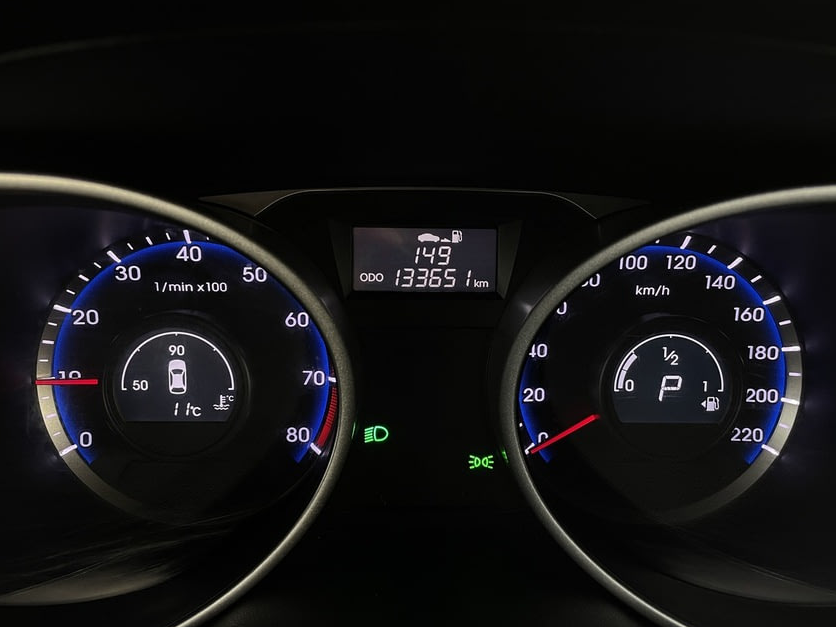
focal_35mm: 28
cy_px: 334
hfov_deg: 63.4
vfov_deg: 49.7
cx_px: 416
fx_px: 676
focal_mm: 4.2
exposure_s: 1/50
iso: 320
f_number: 1.6
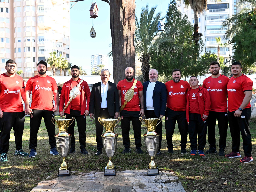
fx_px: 259
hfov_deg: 52.6
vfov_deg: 40.7
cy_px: 97
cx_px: 124
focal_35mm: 35
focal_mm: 32
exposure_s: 1/500
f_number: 4
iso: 320
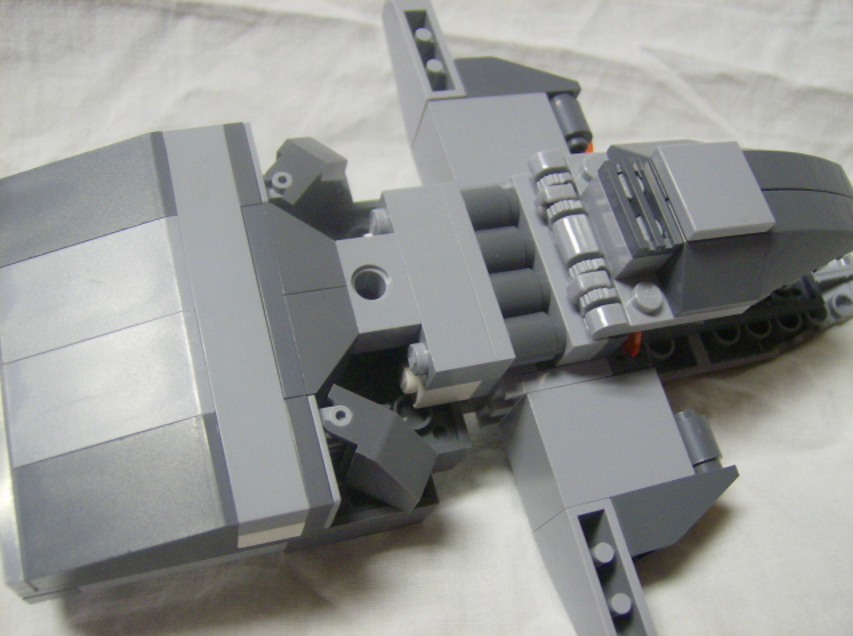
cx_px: 426
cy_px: 318
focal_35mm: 36
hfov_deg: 51.5
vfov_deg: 39.5
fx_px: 885
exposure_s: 1/17.4
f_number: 2.8
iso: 200
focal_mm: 6
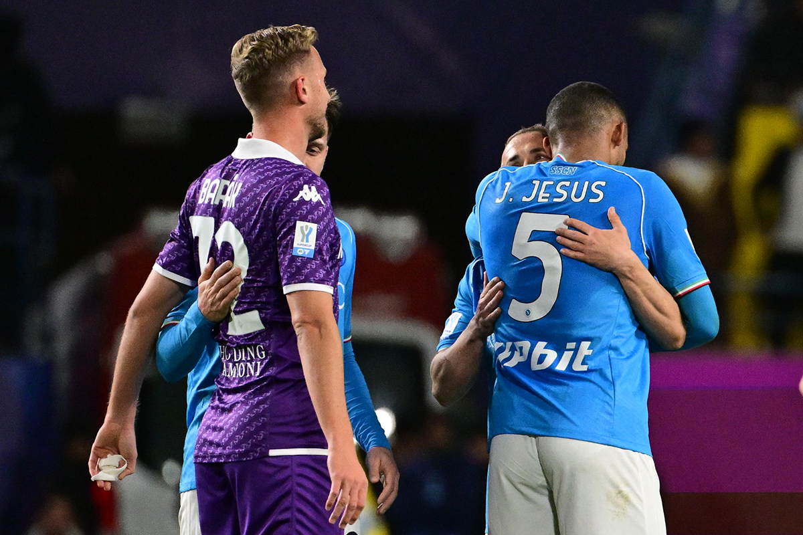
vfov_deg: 3.4
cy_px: 268
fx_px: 8922
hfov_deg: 5.2
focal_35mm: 400
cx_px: 402
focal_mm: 400
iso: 5000
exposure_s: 1/1600
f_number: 4
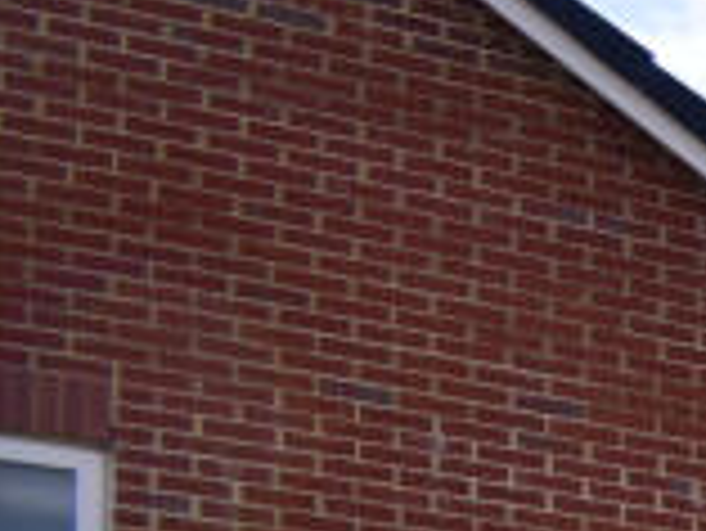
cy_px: 1393
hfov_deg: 10.9
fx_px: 1919
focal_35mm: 94
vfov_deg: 11.8
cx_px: 2217
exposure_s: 1/640
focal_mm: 10
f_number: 10
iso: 320
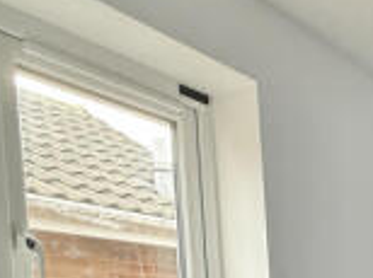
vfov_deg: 24.1
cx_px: 515
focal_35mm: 53
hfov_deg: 28.1
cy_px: 361
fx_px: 570
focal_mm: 2.22
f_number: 2.2
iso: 320
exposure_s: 1/98
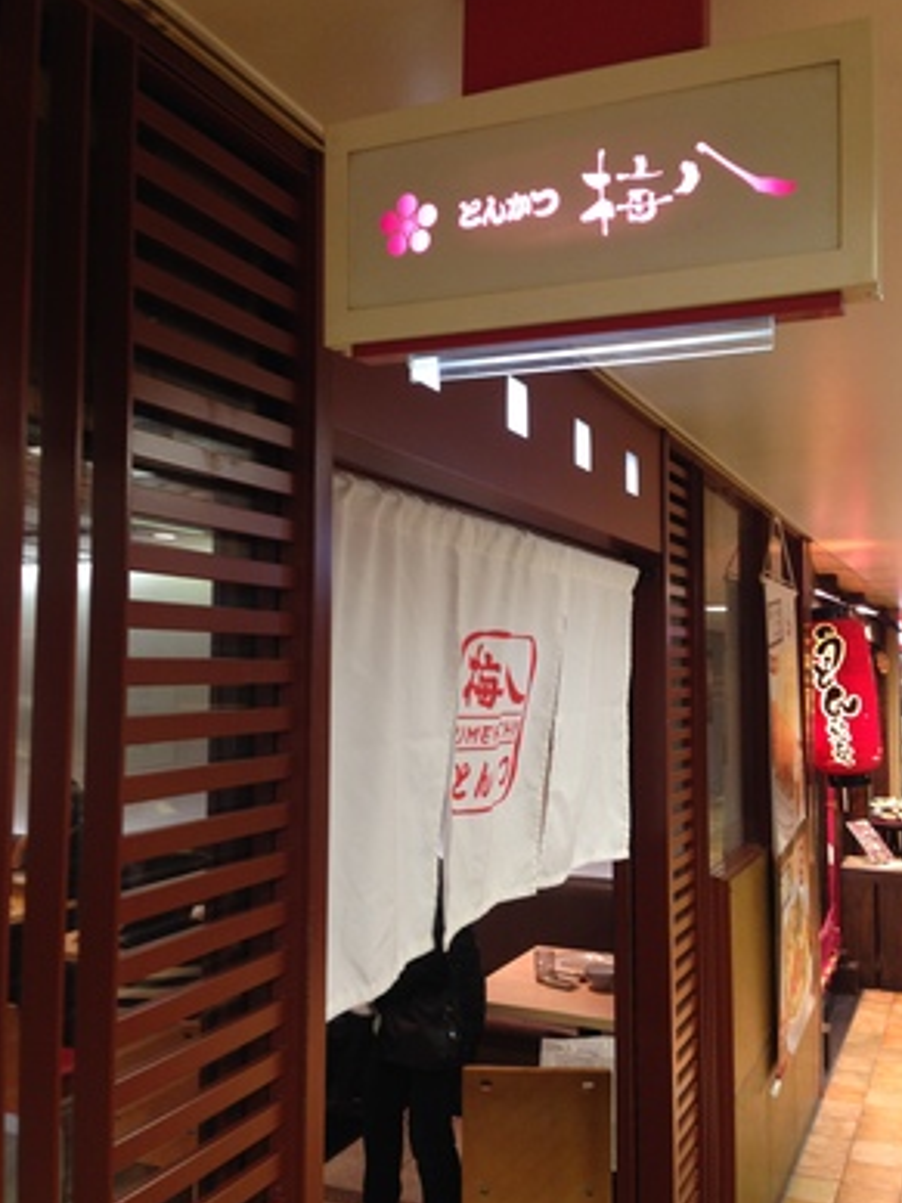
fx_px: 1181
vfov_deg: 54.0
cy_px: 602
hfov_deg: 41.8
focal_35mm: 34
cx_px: 462
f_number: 2.4
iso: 80
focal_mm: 4.12
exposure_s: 1/20
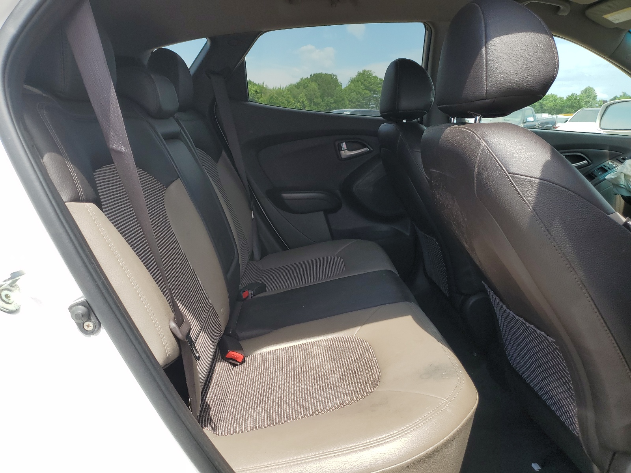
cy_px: 236
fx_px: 474
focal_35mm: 26
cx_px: 316
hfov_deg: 67.3
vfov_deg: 53.1
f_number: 1.5
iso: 50
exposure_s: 1/909
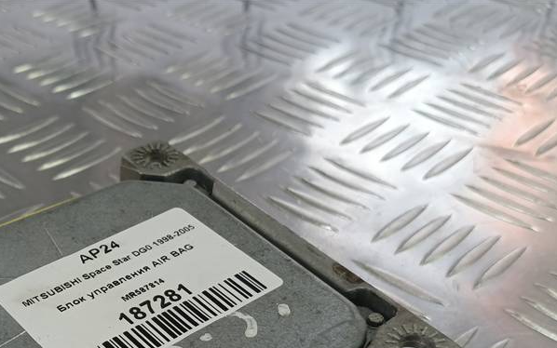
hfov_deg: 39.8
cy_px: 355
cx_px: 130
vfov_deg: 25.0
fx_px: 744
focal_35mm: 49
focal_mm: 4.11
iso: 119
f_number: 1.6
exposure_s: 1/100
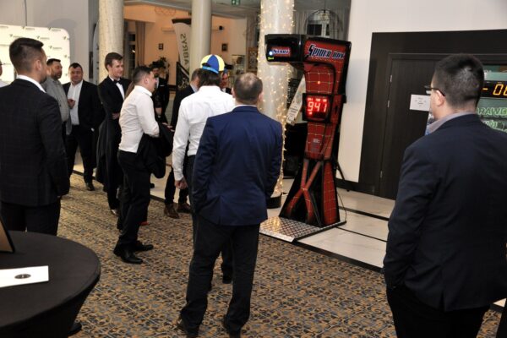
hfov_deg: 51.3
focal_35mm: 38
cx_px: 254
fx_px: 528
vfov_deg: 35.5
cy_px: 169
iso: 800
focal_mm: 25
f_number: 4
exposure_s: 1/60
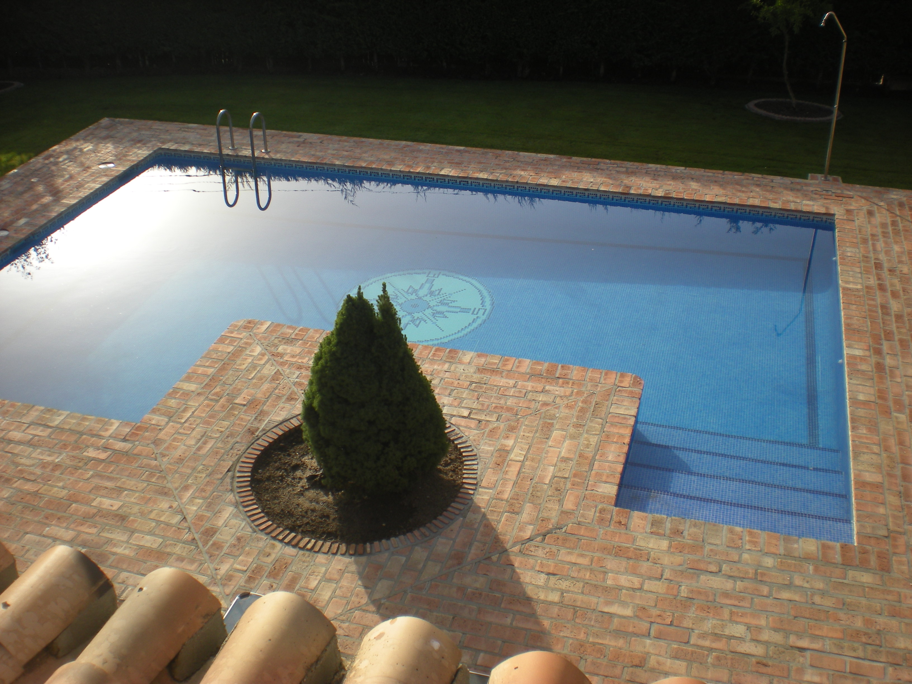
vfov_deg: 37.7
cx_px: 456
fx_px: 1001
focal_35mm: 38
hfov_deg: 49.0
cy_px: 342
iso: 64
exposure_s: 1/305
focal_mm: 6.3
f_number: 4.6
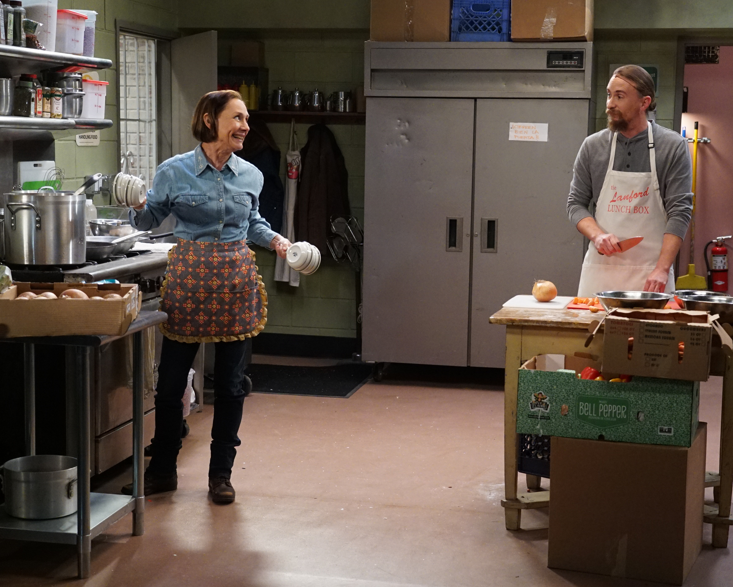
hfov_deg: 33.0
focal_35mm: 57
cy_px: 292
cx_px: 392
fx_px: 1237
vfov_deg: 26.7
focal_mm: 50
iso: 8000
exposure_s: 1/160
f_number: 4
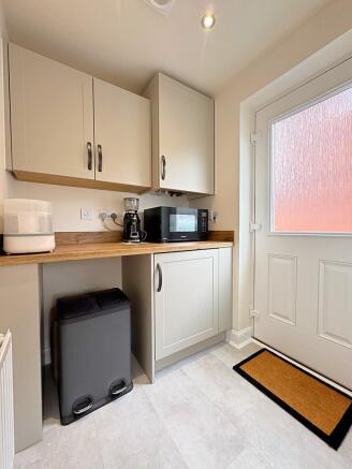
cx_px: 176
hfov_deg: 85.7
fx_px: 190
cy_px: 234
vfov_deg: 102.0
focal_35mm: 14
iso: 80
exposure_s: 1/99
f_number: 2.2
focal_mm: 2.22
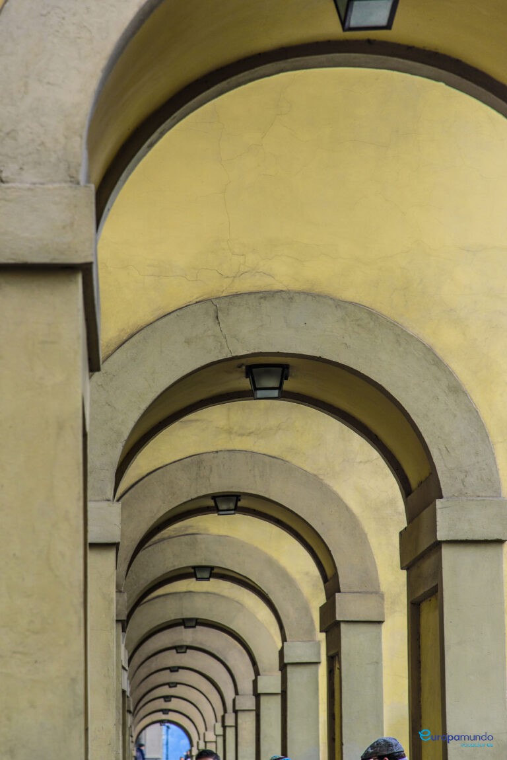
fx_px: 2532
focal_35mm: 120
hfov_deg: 11.4
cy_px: 380
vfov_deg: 17.1
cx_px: 254
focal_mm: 120
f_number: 7.1
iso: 500
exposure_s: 1/30
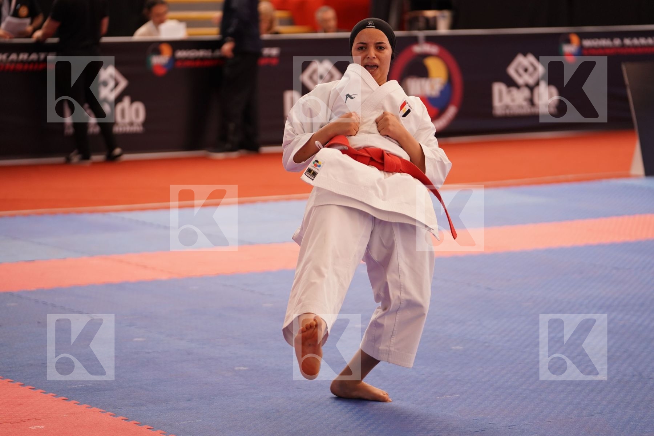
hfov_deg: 16.7
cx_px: 327
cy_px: 218
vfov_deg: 11.1
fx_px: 2234
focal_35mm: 123
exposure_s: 1/500
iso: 800
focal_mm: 123
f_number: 2.8
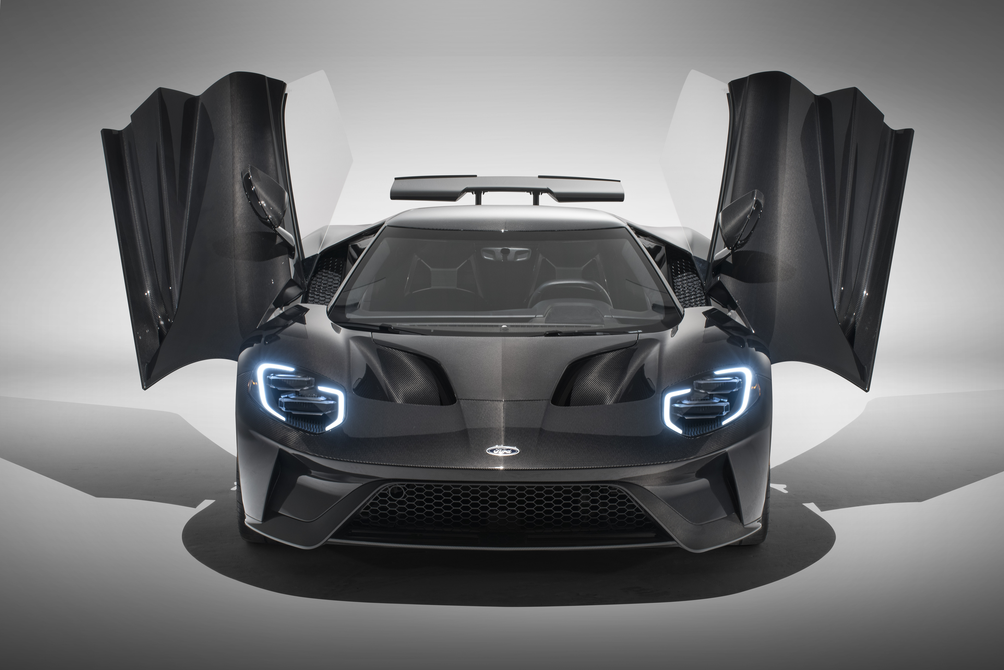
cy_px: 335
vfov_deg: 13.1
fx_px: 2929
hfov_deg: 19.5
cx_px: 502
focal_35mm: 105
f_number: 11
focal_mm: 105
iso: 200
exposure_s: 1/1.67
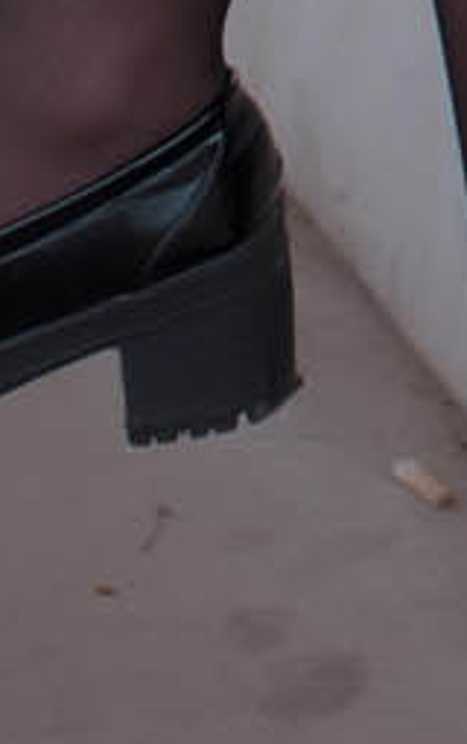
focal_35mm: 268
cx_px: 1348
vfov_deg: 6.9
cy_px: -1653
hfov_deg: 4.7
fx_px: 5442
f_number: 2.8
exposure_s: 1/1000
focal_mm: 35
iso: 100
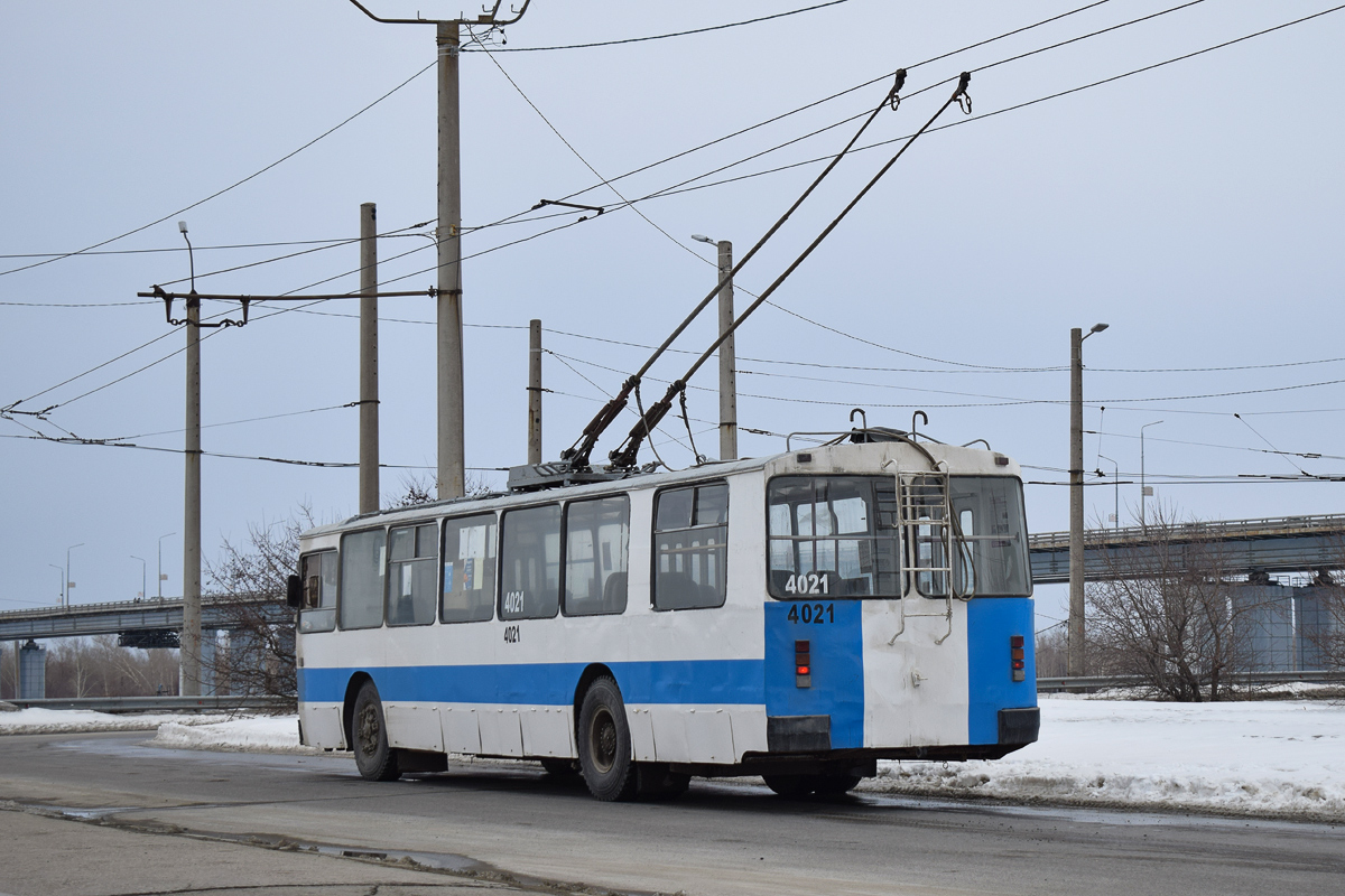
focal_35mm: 69
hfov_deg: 29.2
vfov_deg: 19.7
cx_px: 672
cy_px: 448
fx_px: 2578
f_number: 5.6
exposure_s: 1/640
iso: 200
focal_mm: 46
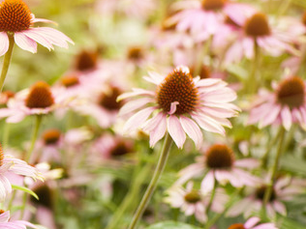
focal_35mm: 249
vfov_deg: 6.0
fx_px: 2201
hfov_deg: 7.9
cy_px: 128
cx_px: 13
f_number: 3.5
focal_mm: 105
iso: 250
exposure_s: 1/640
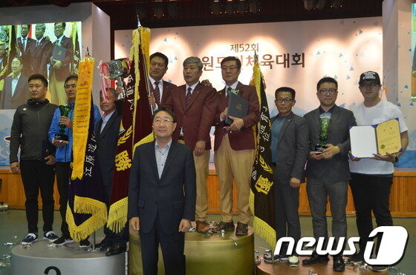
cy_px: 138
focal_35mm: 33
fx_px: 381
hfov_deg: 57.3
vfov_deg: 39.8
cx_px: 208
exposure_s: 1/60
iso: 640
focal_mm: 22
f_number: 4.5
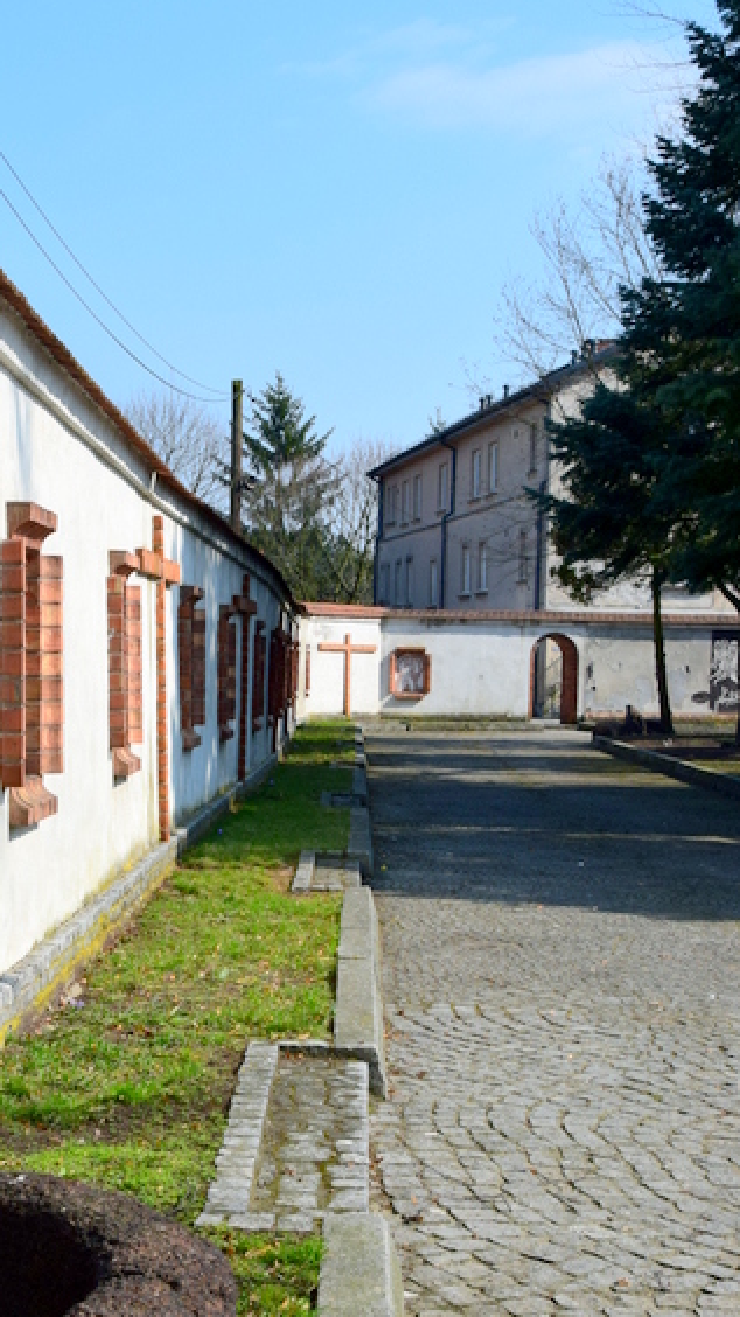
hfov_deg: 21.2
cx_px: 138
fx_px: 1946
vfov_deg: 37.1
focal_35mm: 56
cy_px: 843
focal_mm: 25
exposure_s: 1/500
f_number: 11
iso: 400
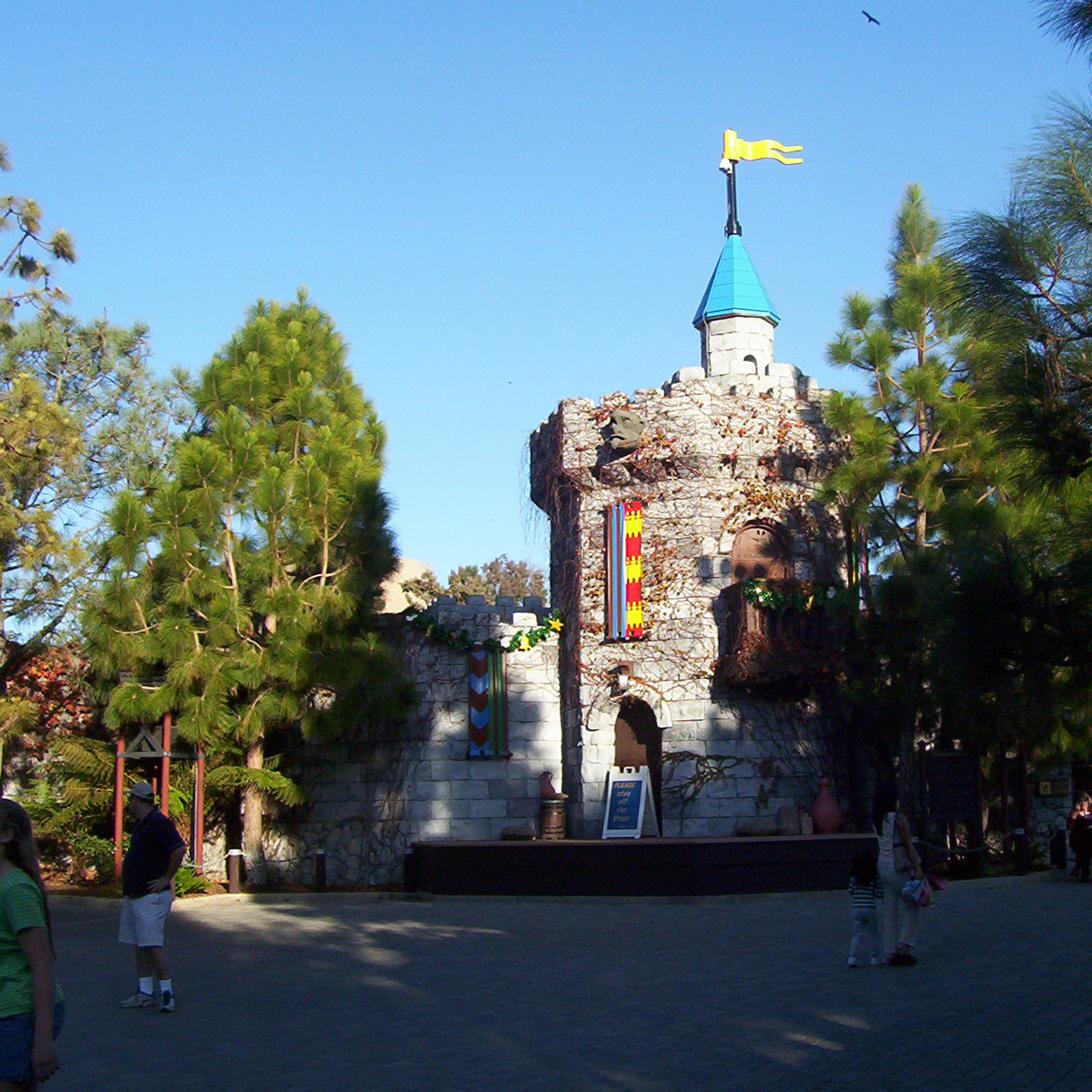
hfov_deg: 33.2
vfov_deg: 33.4
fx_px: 1820
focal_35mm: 51
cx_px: 690
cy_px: 549
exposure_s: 1/371
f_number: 5.17
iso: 100
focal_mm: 5.77
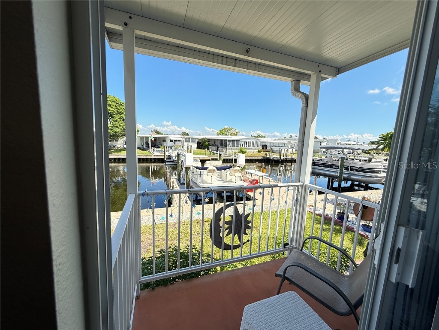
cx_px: 220
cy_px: 165
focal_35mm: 14
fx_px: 178
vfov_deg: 85.7
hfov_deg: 102.1
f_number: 2.2
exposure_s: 1/1211
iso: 64
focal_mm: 2.22
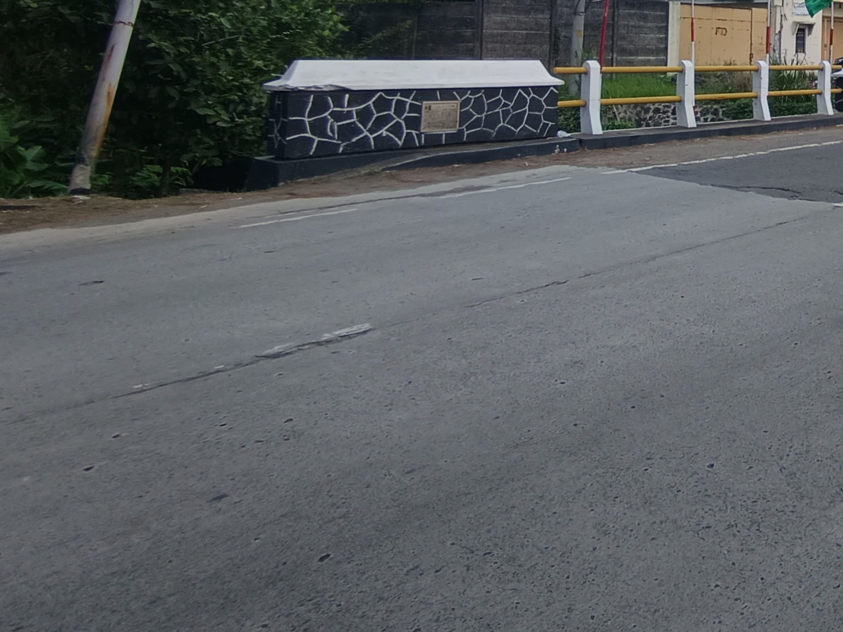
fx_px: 852
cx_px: 891
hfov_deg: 43.0
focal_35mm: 35
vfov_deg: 36.5
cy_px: -2
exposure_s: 1/344
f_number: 2.2
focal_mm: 1.65
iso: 50
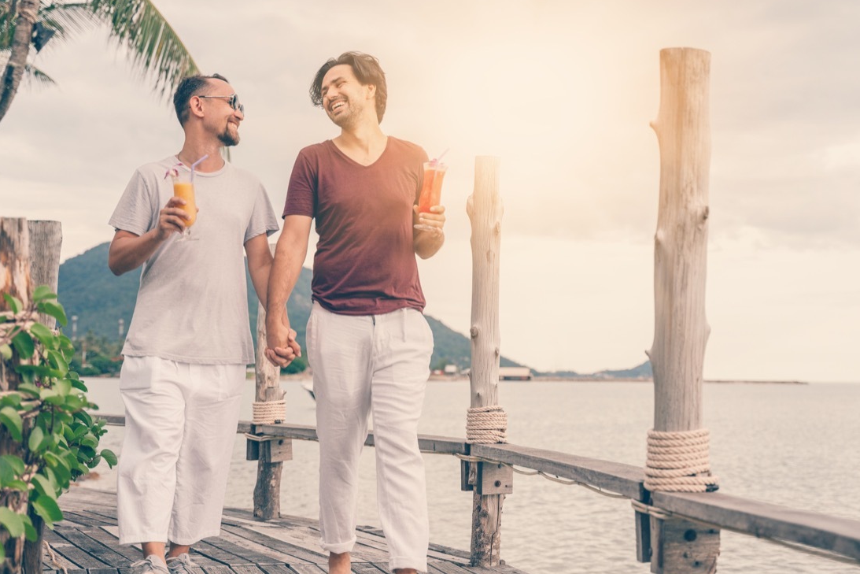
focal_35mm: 56
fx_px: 1338
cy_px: 304
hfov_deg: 35.6
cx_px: 445
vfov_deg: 24.2
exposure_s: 1/800
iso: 200
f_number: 3.2
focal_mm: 51
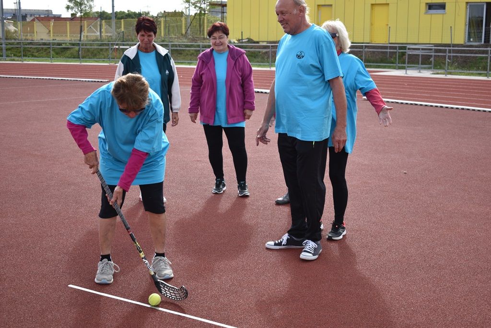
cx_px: 246
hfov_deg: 37.8
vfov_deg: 25.8
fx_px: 716
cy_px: 164
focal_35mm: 52
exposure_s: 1/320
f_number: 4.5
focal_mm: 35
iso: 100
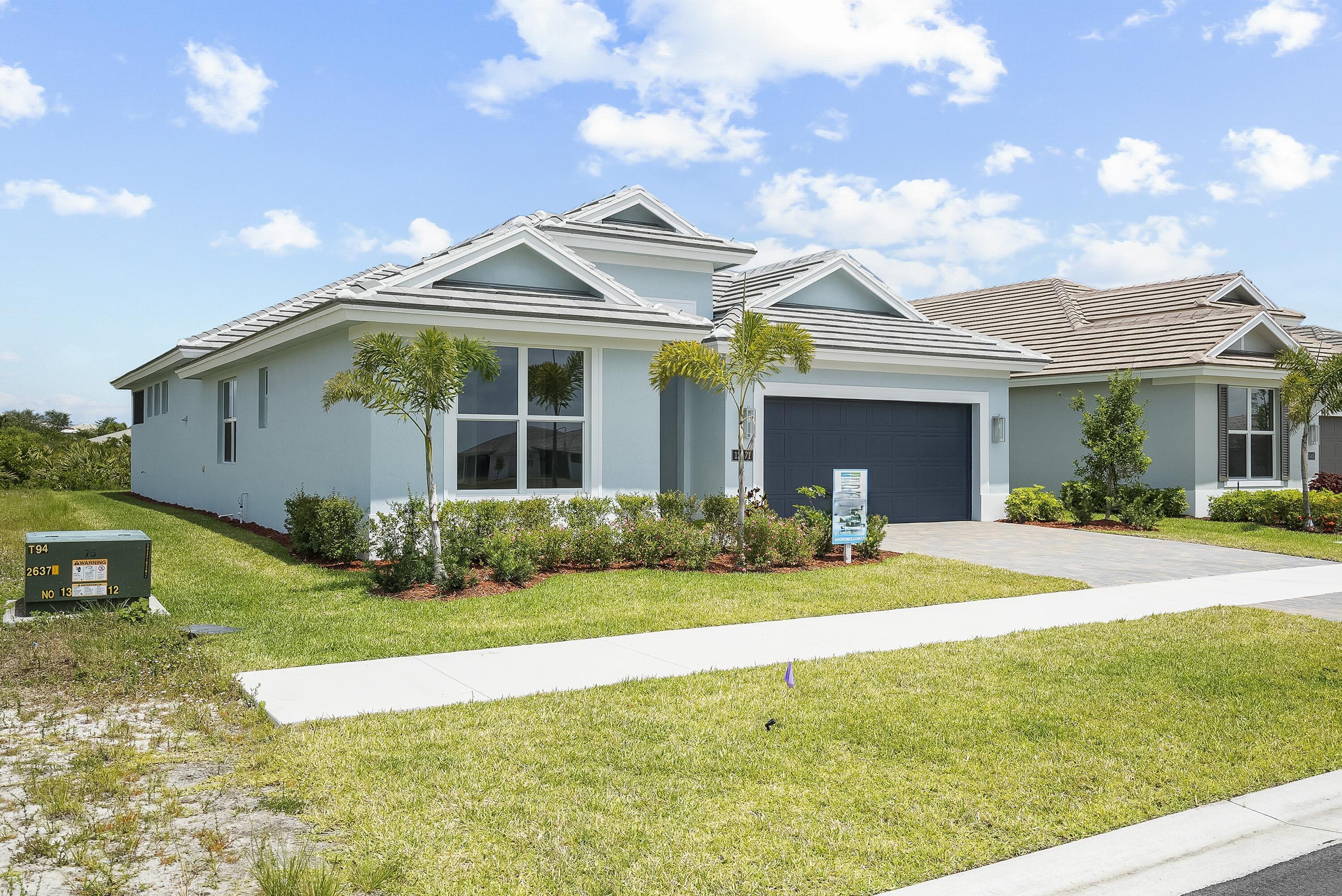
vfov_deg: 45.0
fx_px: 1081
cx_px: 671
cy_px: 448
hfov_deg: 63.6
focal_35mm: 29
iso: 1600
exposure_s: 1/640
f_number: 8
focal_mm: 29
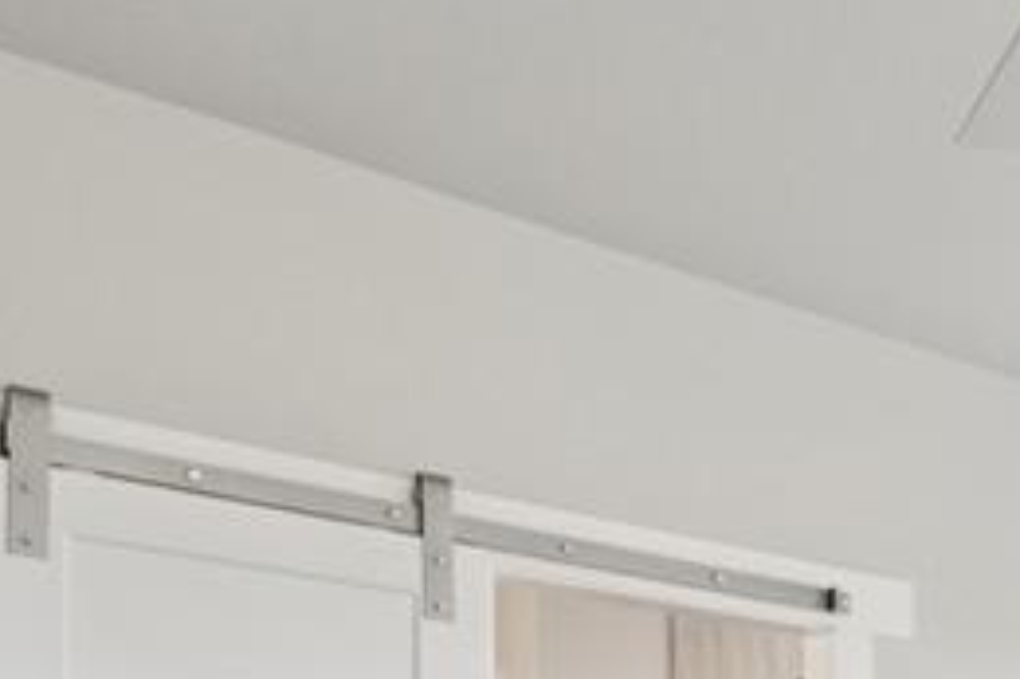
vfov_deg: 20.1
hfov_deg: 25.0
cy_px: 985
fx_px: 1671
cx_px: 1569
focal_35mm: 59
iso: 100
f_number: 11
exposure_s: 1/13
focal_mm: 15
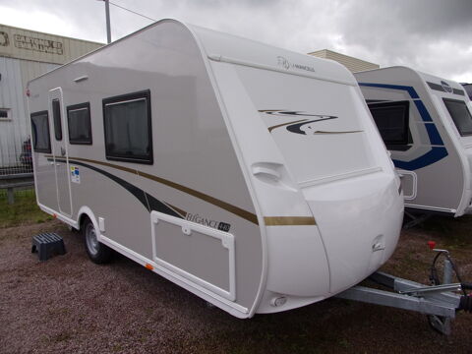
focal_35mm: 25
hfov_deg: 69.4
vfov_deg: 54.9
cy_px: 177
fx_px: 341
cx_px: 236
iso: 80
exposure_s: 1/680
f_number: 3.6
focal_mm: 4.5
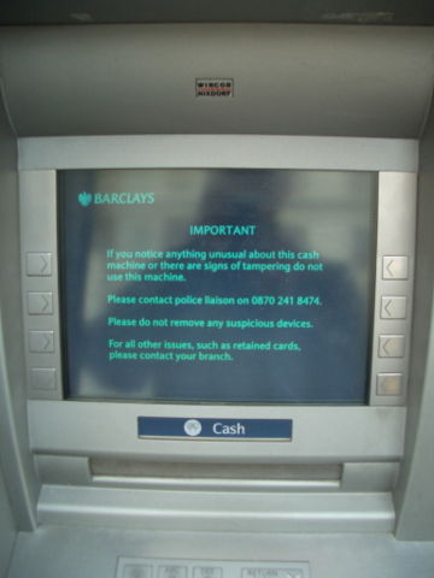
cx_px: 217
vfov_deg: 52.6
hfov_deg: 40.7
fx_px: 585
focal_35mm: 35
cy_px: 289
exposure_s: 1/80
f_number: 2.6
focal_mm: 5.8
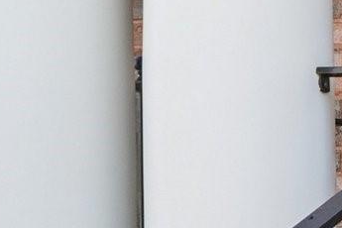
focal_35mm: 89
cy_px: 208
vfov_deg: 15.2
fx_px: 845
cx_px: 905
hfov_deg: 13.3
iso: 400
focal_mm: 10
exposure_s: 1/30
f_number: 8
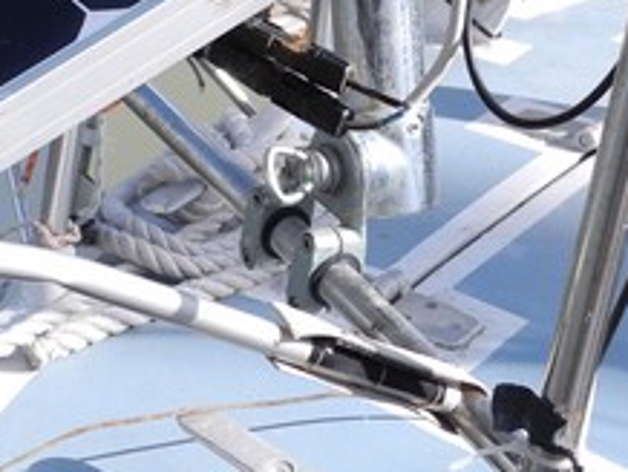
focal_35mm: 132
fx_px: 2397
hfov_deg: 14.8
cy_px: -6
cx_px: 72
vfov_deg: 11.1
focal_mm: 9.7
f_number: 3.2
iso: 100
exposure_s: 1/820
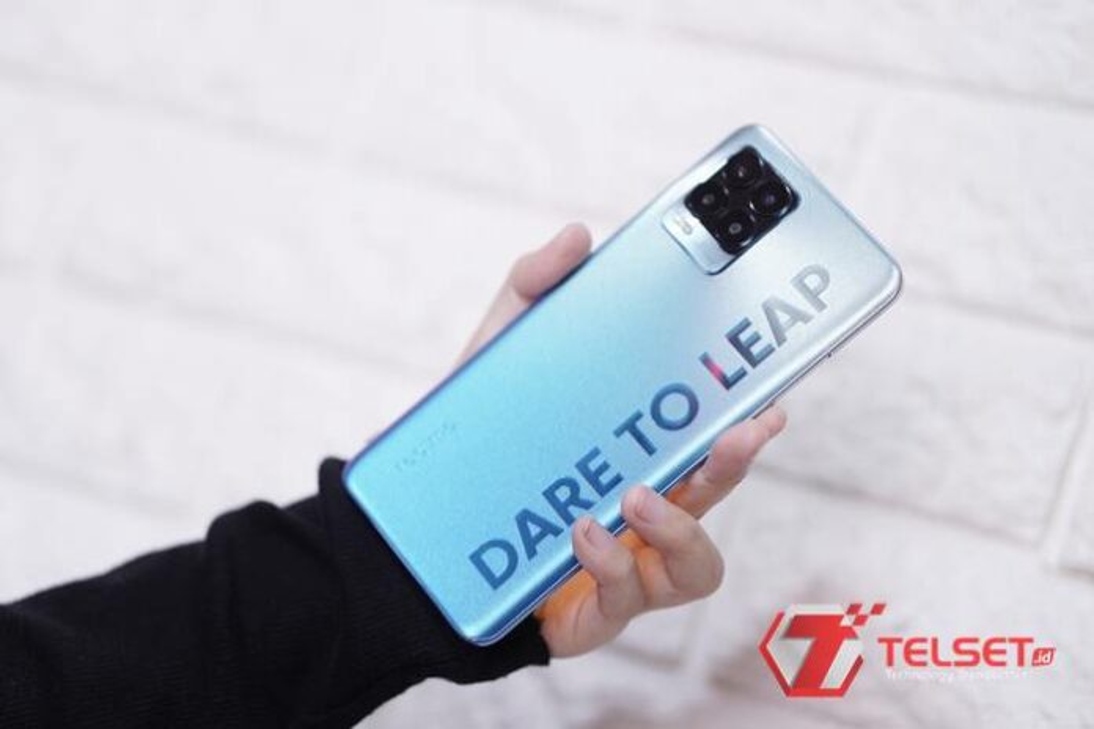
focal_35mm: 84
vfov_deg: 16.3
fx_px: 2552
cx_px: 547
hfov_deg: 24.2
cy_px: 364
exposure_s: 1/320
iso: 500
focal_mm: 56
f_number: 1.4
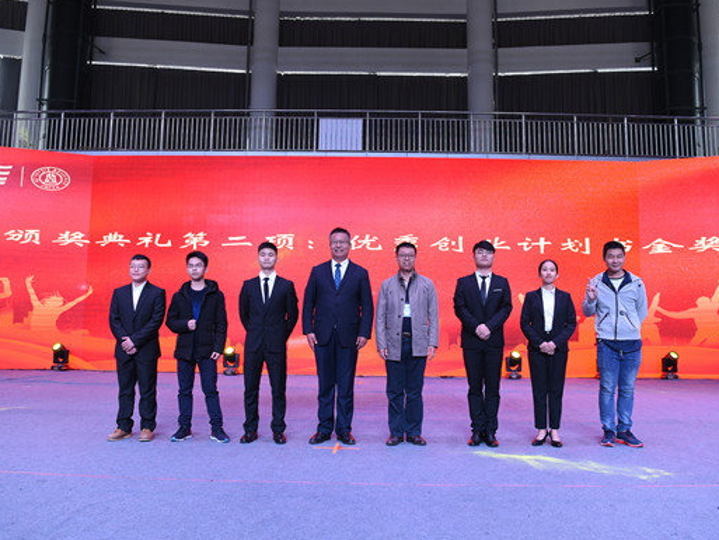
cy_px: 276
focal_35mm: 27
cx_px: 370
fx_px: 561
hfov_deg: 65.3
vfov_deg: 51.4
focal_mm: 24
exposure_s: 1/160
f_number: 5
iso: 1250
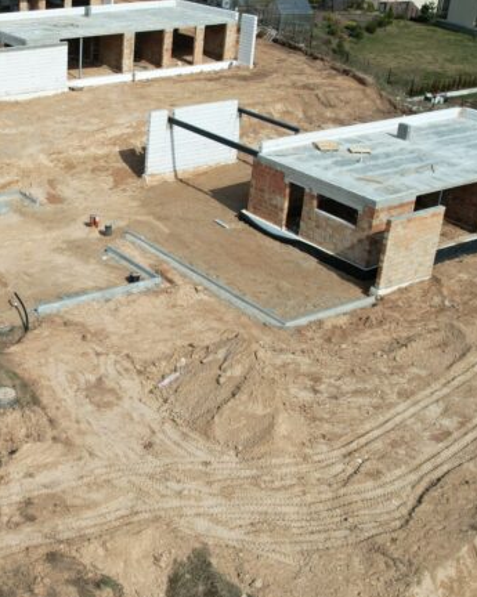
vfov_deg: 38.0
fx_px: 866
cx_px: 18
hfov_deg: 29.1
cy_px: 272
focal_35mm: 49
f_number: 2.8
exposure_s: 1/2500
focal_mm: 8.38
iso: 100
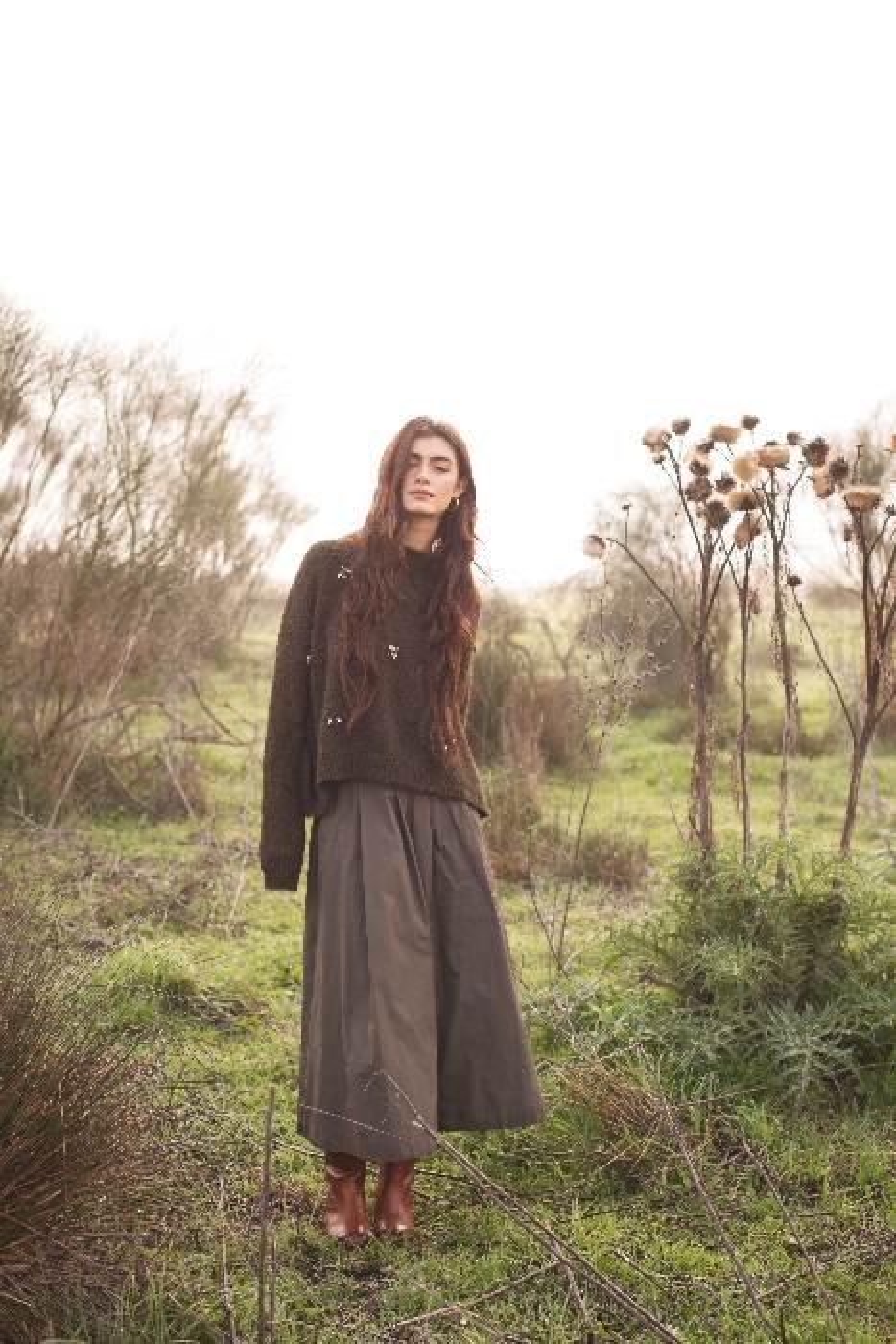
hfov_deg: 27.0
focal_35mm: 50
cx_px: 448
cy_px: 672
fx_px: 1866
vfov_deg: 39.6
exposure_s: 1/160
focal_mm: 50
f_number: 3.5
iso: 100
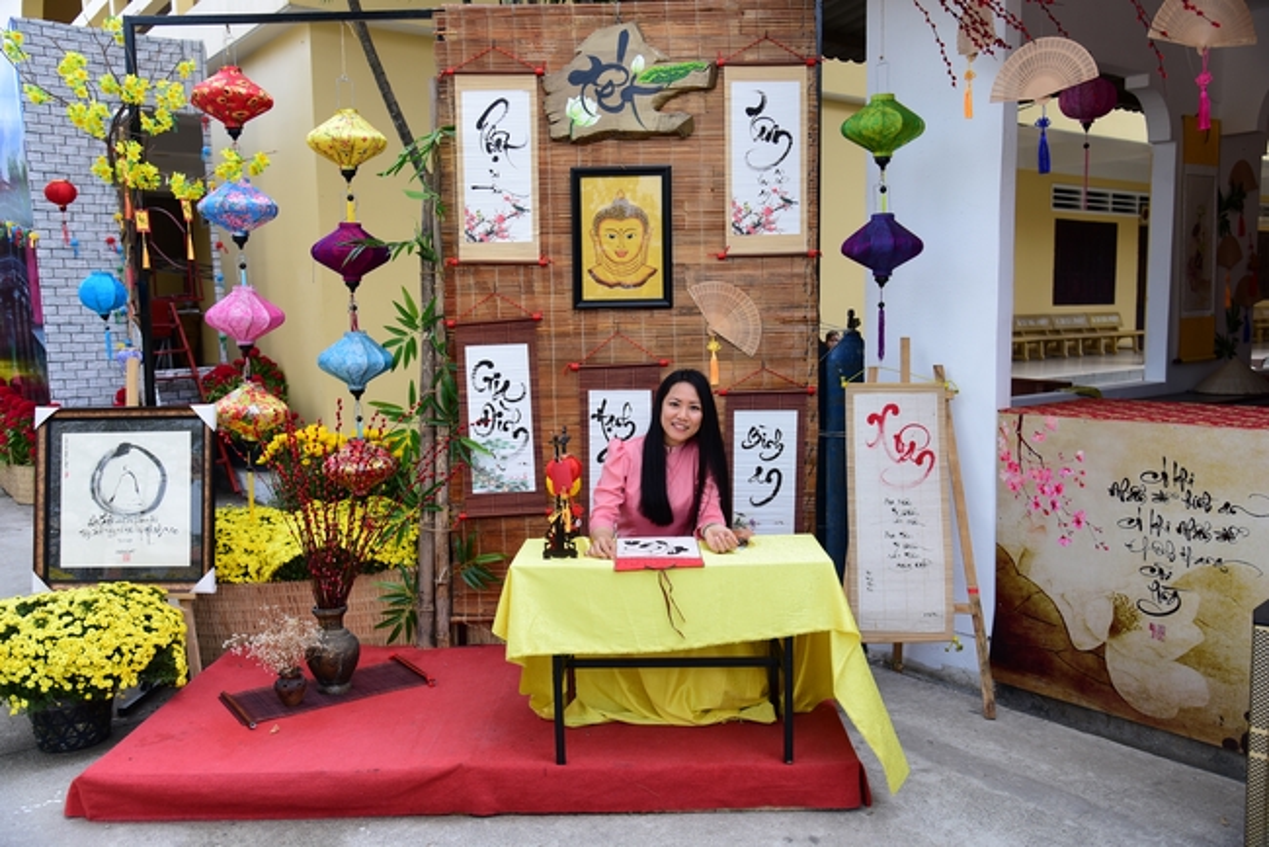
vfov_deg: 42.4
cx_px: 634
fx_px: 1093
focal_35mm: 31
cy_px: 424
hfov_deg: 60.3
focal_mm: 31
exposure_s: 1/200
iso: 160
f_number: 5
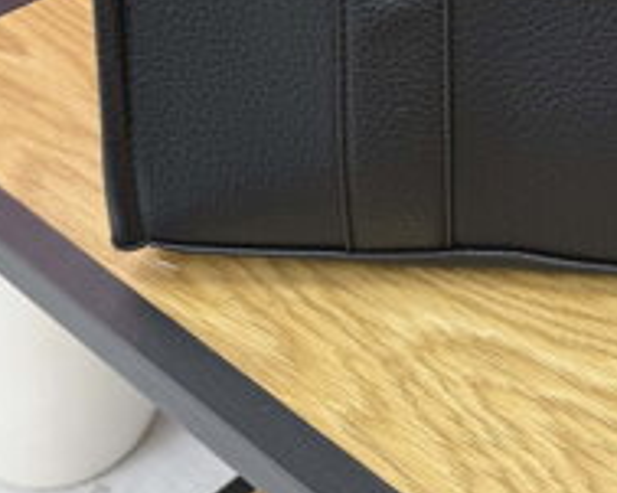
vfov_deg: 16.8
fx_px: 1424
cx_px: 594
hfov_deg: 23.6
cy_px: -351
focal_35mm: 78
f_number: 1.78
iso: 100
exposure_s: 1/100
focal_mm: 6.76
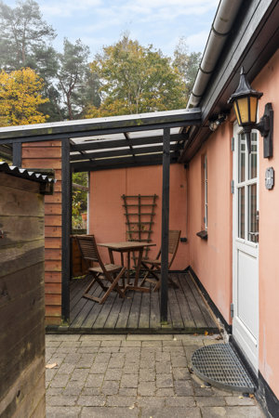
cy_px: 209
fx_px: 325
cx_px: 140
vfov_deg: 65.5
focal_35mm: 28
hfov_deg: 46.4
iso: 200
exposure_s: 1/60
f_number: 8
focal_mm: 28
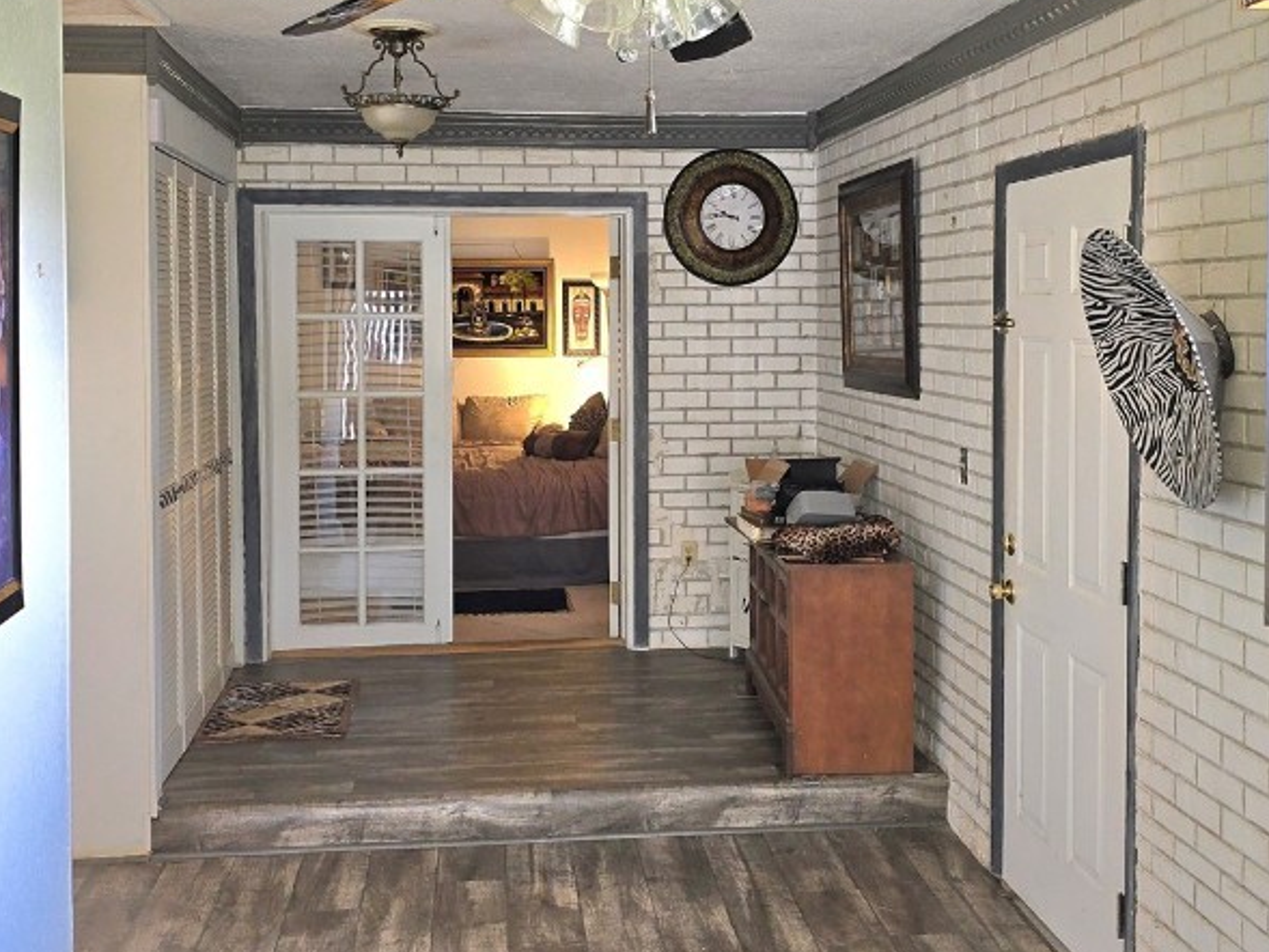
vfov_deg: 35.7
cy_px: 347
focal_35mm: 40
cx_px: 616
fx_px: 1467
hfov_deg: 46.8
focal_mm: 6.3
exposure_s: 1/24
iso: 100
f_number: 1.7
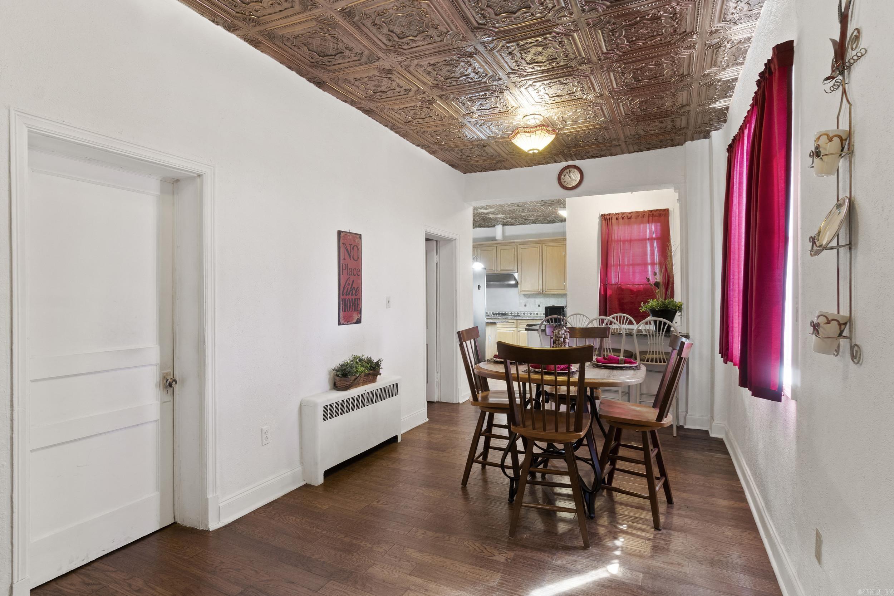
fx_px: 447
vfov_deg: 67.4
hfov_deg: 90.0
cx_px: 447
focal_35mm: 18
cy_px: 298
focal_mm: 12
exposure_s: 3.2
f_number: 9
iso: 250
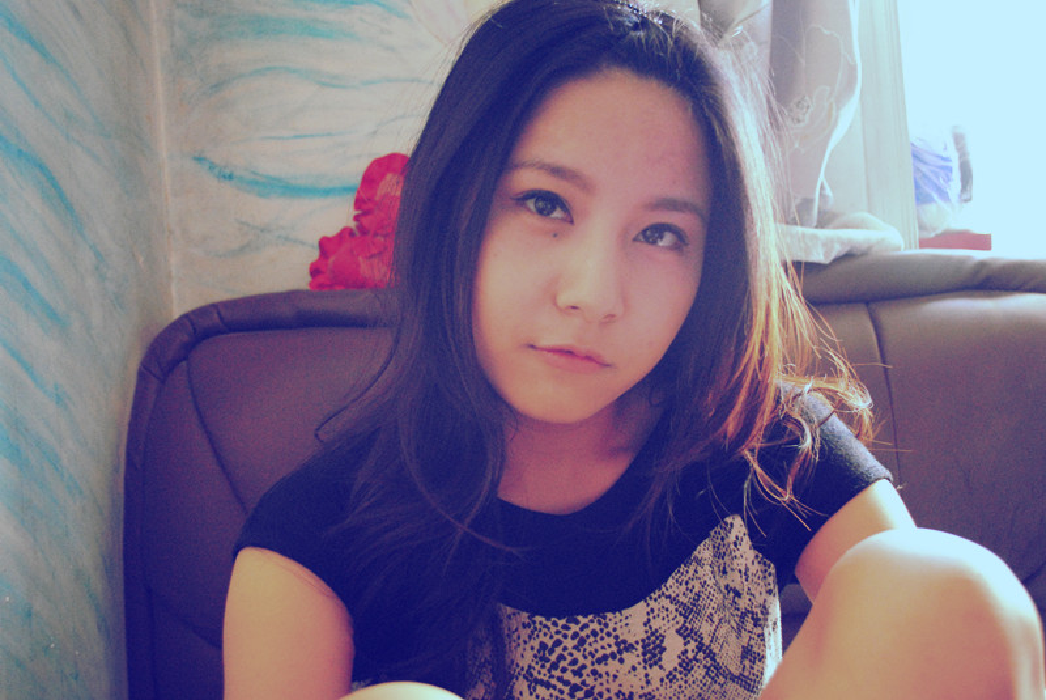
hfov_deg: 49.5
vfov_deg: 34.3
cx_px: 523
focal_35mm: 39
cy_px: 350
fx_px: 1134
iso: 1600
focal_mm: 26
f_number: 4.2
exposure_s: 1/20
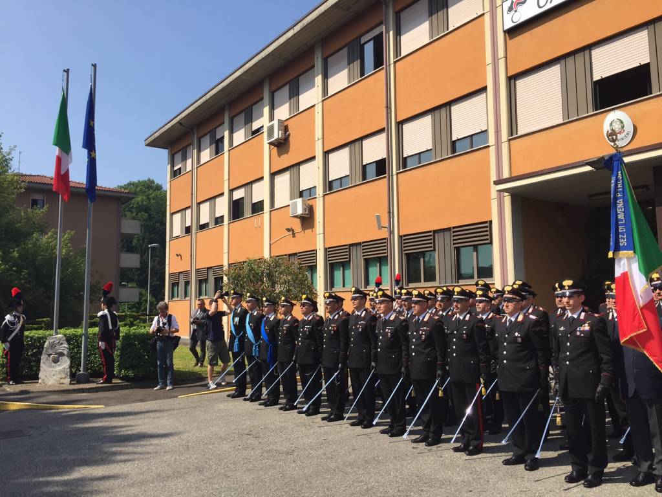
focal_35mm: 29
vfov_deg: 48.2
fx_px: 555
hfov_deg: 61.7
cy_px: 248
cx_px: 331
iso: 32
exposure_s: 1/1883
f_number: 2.2
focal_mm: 4.15
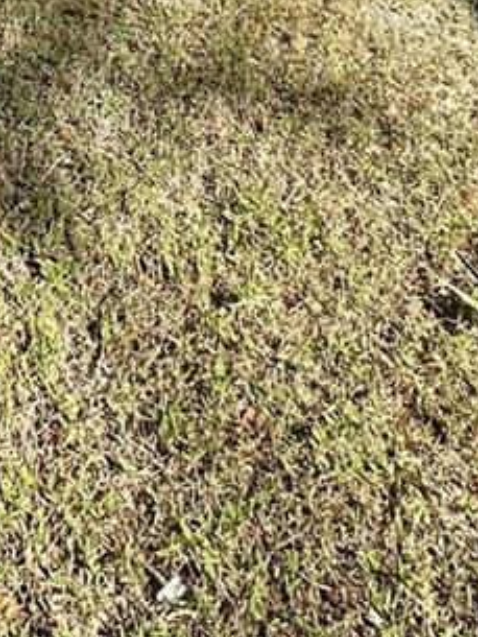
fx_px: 1012
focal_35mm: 55
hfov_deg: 25.0
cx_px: -25
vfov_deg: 21.3
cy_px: -535
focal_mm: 2.22
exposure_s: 1/1383
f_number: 2.2
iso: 50
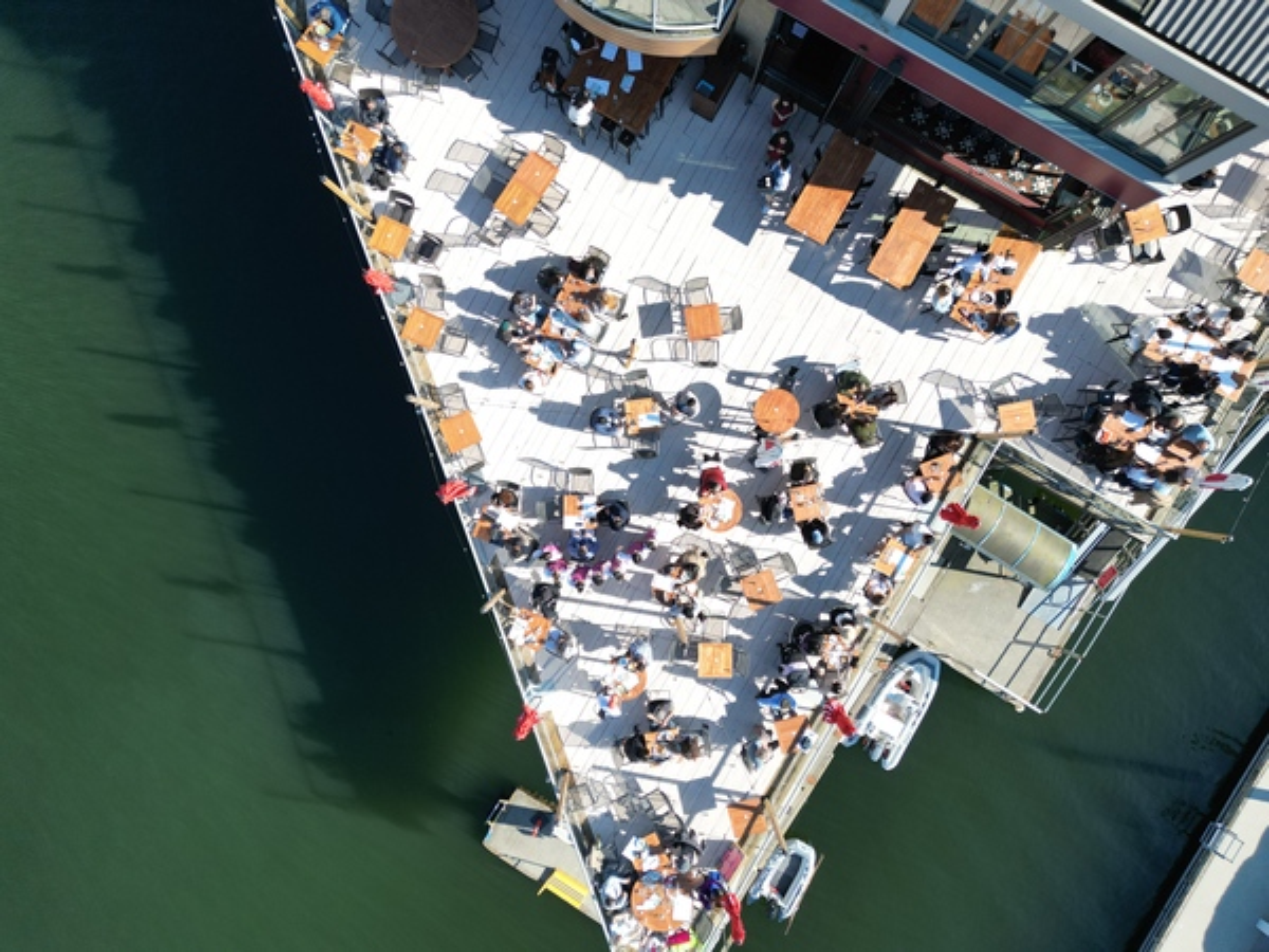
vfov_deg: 56.8
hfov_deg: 71.6
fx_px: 880
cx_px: 634
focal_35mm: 24
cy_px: 476
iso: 100
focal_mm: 6.72
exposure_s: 1/1250
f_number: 1.7
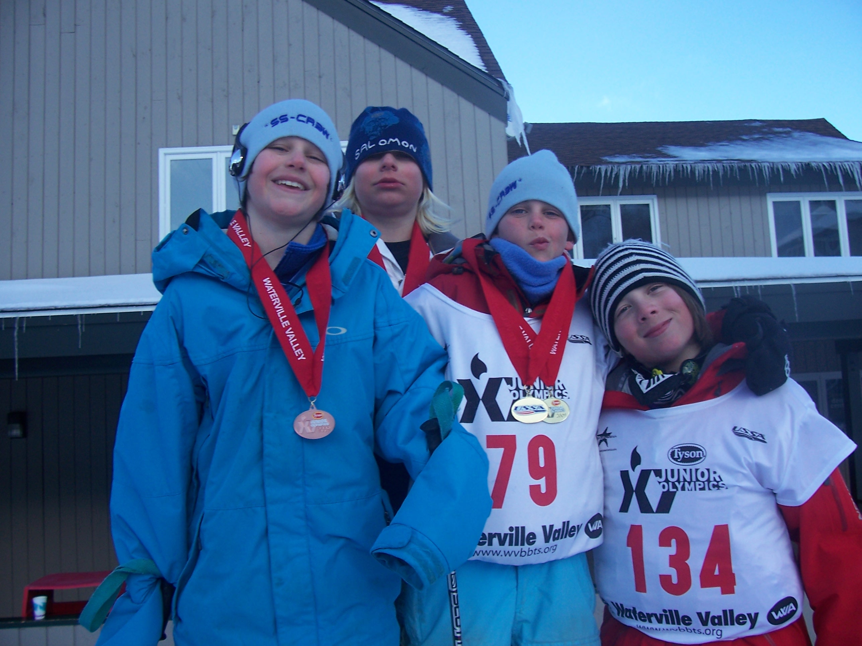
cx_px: 431
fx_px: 847
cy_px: 323
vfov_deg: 41.8
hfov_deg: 54.0
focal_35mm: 34
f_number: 2.7
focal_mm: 5.6
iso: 80
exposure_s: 1/350
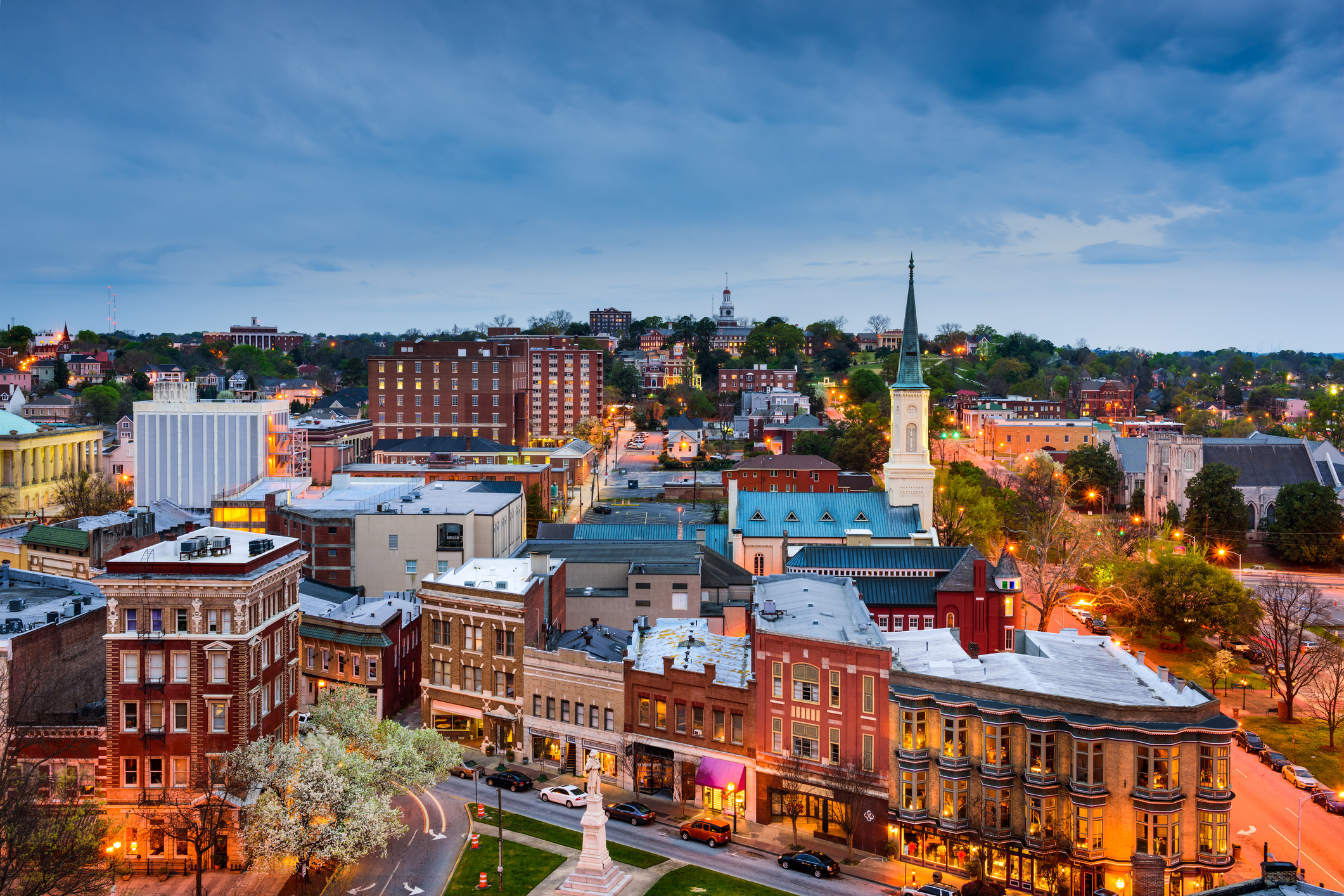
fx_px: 1419
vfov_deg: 35.1
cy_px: 448
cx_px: 672
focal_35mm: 38
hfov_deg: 50.7
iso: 64
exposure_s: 20
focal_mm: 38
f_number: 11
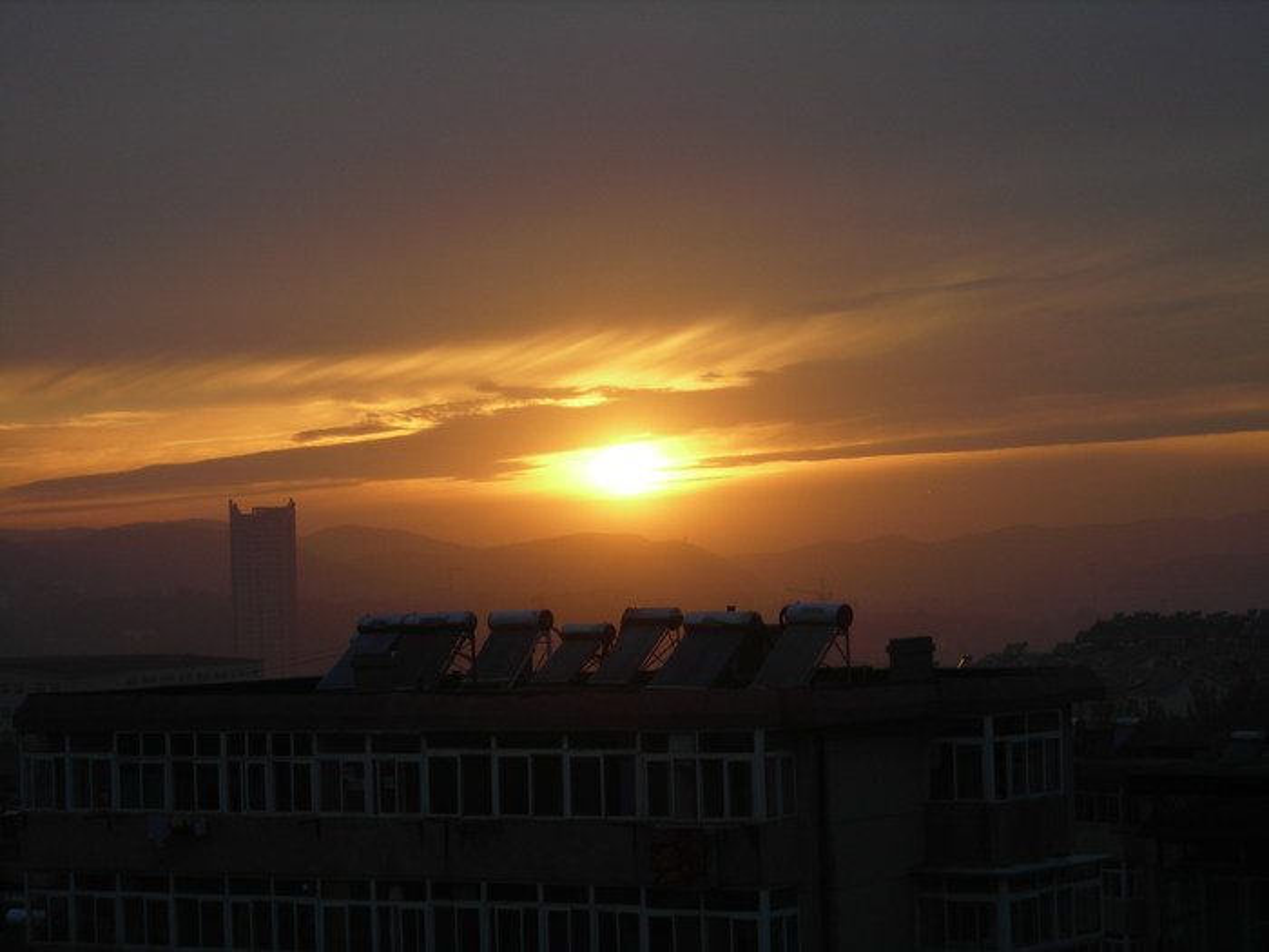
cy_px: 476
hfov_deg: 19.1
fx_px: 3776
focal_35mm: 103
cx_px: 634
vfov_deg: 14.4
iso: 50
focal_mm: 17
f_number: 4.9
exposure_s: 1/62.1
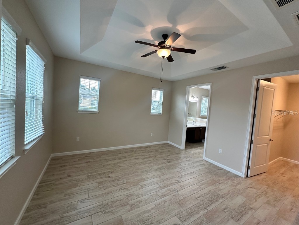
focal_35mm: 14
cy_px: 112
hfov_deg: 102.1
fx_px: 121
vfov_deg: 85.7
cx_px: 150
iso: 160
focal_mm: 2.22
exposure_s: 1/120
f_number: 2.2
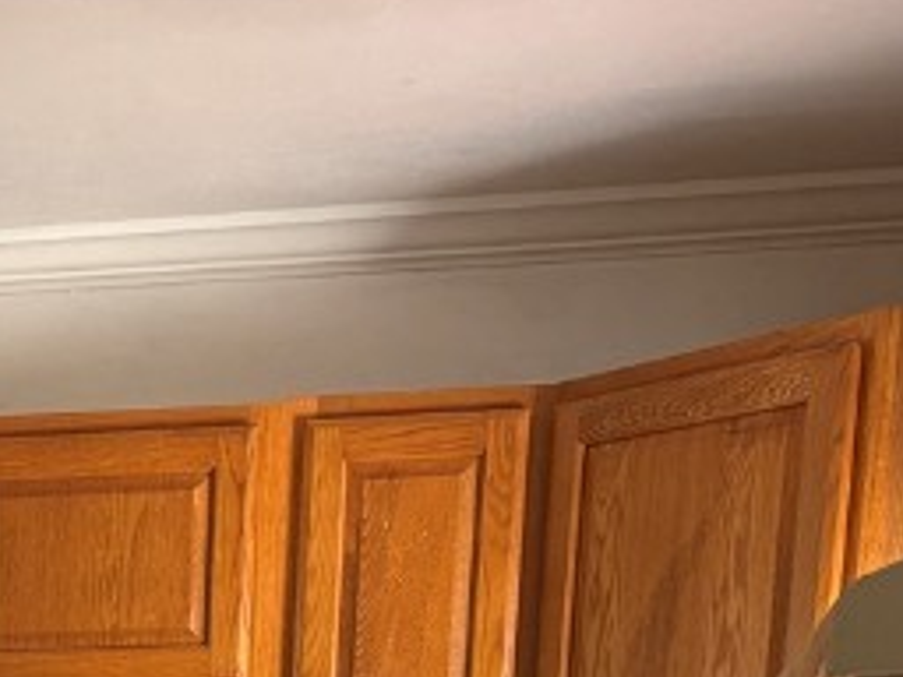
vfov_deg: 12.6
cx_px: -381
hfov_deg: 17.3
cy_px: 1329
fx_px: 2713
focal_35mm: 104
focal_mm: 5.96
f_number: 1.6
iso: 125
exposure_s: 1/117
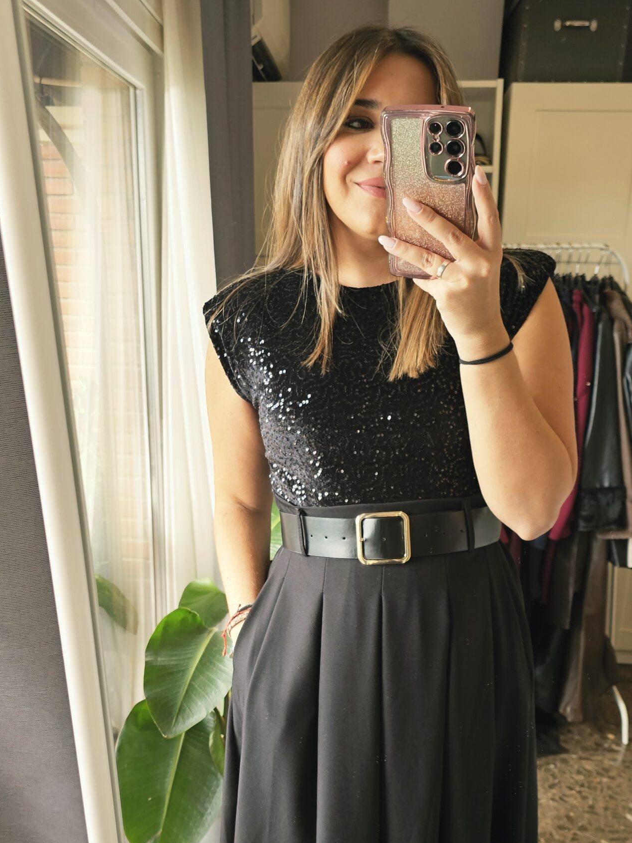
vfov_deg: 51.8
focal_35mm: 35
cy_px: 553
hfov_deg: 40.7
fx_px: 852
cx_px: 295
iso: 80
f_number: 1.7
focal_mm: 6.3
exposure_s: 1/190
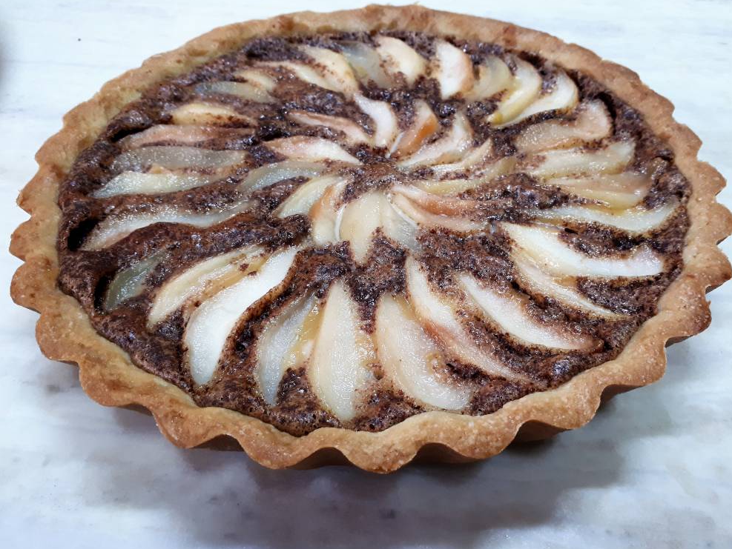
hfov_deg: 63.4
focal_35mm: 28
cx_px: 379
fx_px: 592
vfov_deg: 49.8
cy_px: 280
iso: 160
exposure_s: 1/17
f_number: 1.9
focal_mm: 3.6
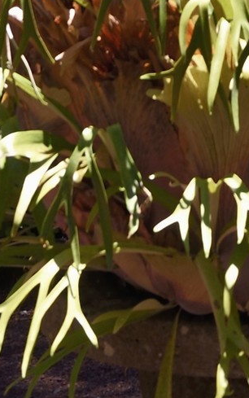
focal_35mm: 240
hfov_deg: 5.5
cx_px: 256
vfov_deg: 8.1
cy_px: -558
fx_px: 2604
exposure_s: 1/160
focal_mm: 48
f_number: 9
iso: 200
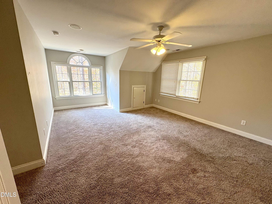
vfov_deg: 85.7
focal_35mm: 14
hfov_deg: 102.1
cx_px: 136
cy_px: 102
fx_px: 110
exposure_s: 1/120
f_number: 2.2
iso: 160
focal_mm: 2.22
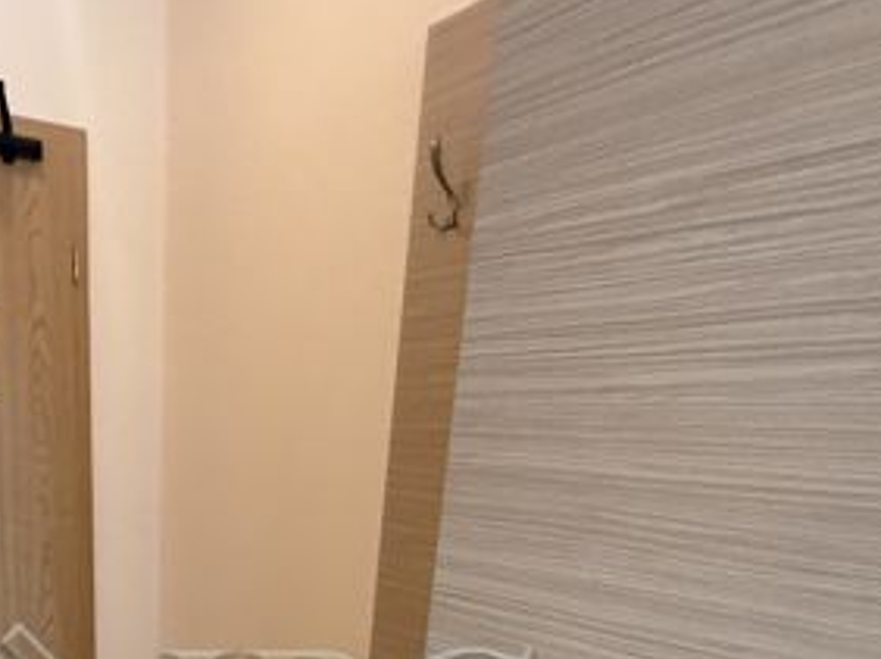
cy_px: 740
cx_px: 230
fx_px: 890
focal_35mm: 35
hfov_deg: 50.7
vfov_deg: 34.5
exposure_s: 1/74
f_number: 2.2
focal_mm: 2.22
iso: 320
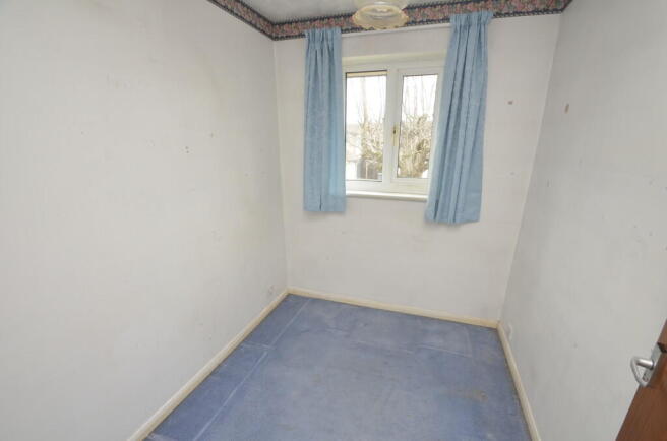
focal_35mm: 15
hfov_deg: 100.5
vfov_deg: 77.0
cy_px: 220
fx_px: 277
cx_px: 334
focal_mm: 10
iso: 800
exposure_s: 1/60
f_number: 7.1
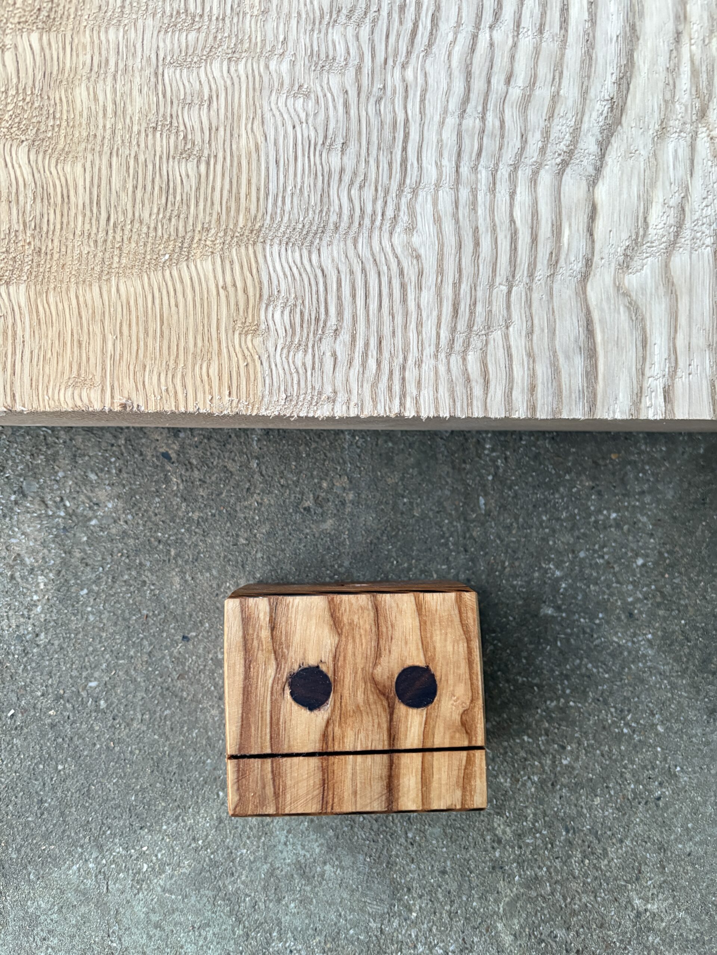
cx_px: 358
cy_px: 478
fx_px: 718
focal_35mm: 26
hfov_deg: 53.1
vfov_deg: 67.3
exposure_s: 1/60
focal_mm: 5.96
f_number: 1.6
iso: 500
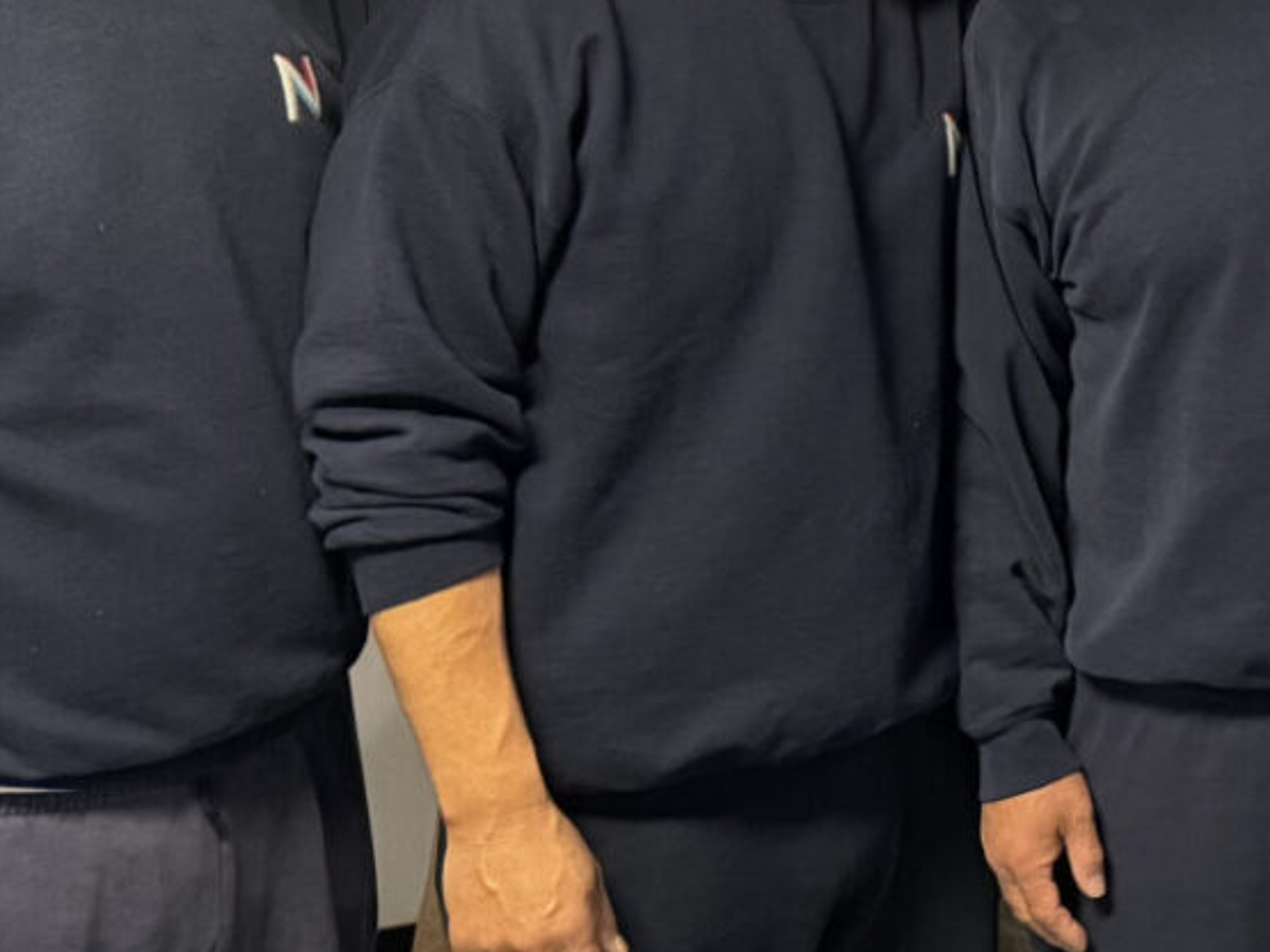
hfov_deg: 20.7
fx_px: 3044
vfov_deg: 17.1
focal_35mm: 83
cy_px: -140
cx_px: 1805
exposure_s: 1/56
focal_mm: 6.76
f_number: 1.78
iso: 500
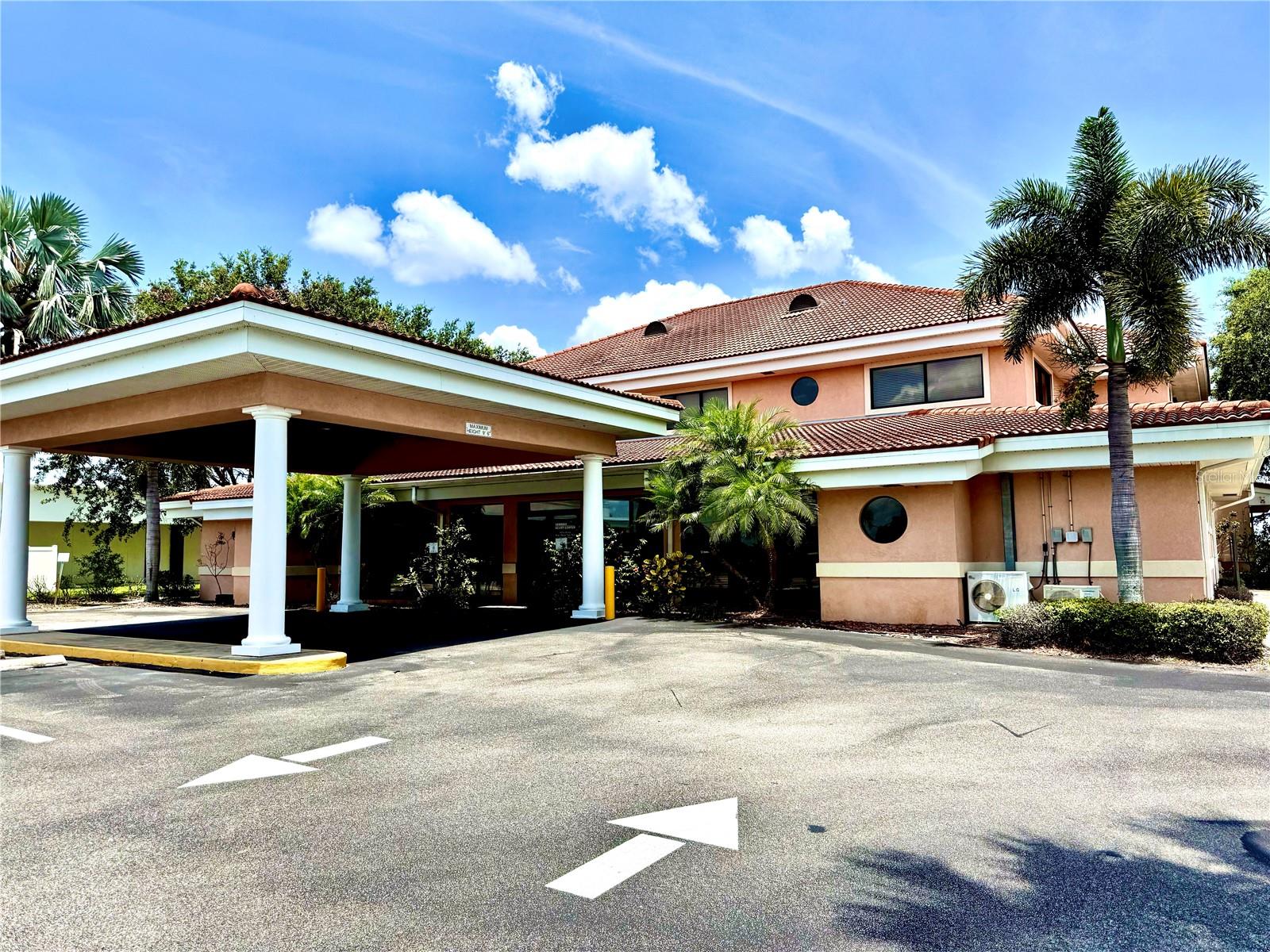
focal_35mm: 24
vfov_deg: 56.8
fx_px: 881
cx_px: 635
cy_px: 476
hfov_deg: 71.6
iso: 80
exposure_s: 1/4608
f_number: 1.78
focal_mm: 6.76
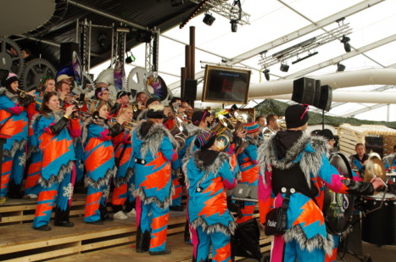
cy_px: 126
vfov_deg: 29.7
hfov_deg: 43.7
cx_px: 197
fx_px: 494
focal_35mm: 45
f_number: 6.3
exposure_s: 1/50
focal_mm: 28
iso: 400
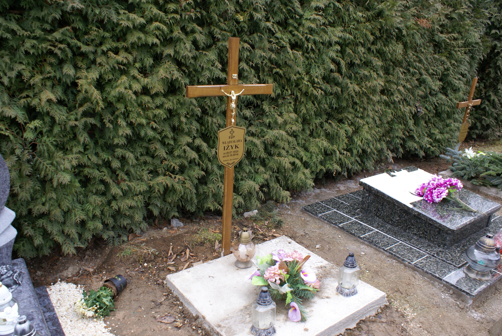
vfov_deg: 48.0
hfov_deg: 67.3
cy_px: 168
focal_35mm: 27
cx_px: 251
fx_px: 377
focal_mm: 18
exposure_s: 1/50
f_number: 6.3
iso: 100
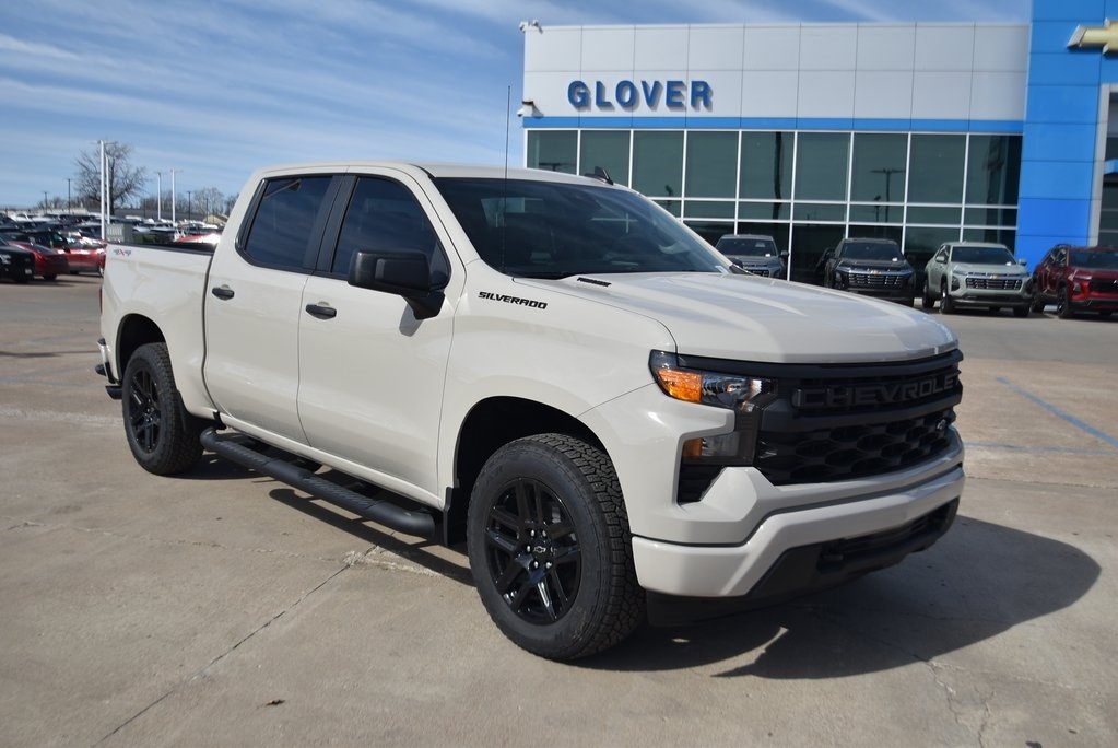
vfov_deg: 40.0
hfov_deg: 57.2
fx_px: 1026
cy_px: 374
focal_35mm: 33
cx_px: 559
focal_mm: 22
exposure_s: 1/1250
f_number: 4.5
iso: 100
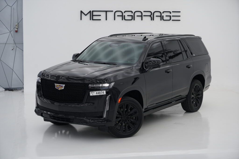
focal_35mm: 70
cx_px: 120
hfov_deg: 28.8
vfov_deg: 19.5
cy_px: 80
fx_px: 465
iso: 200
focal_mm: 70
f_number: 5.6
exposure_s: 1/200
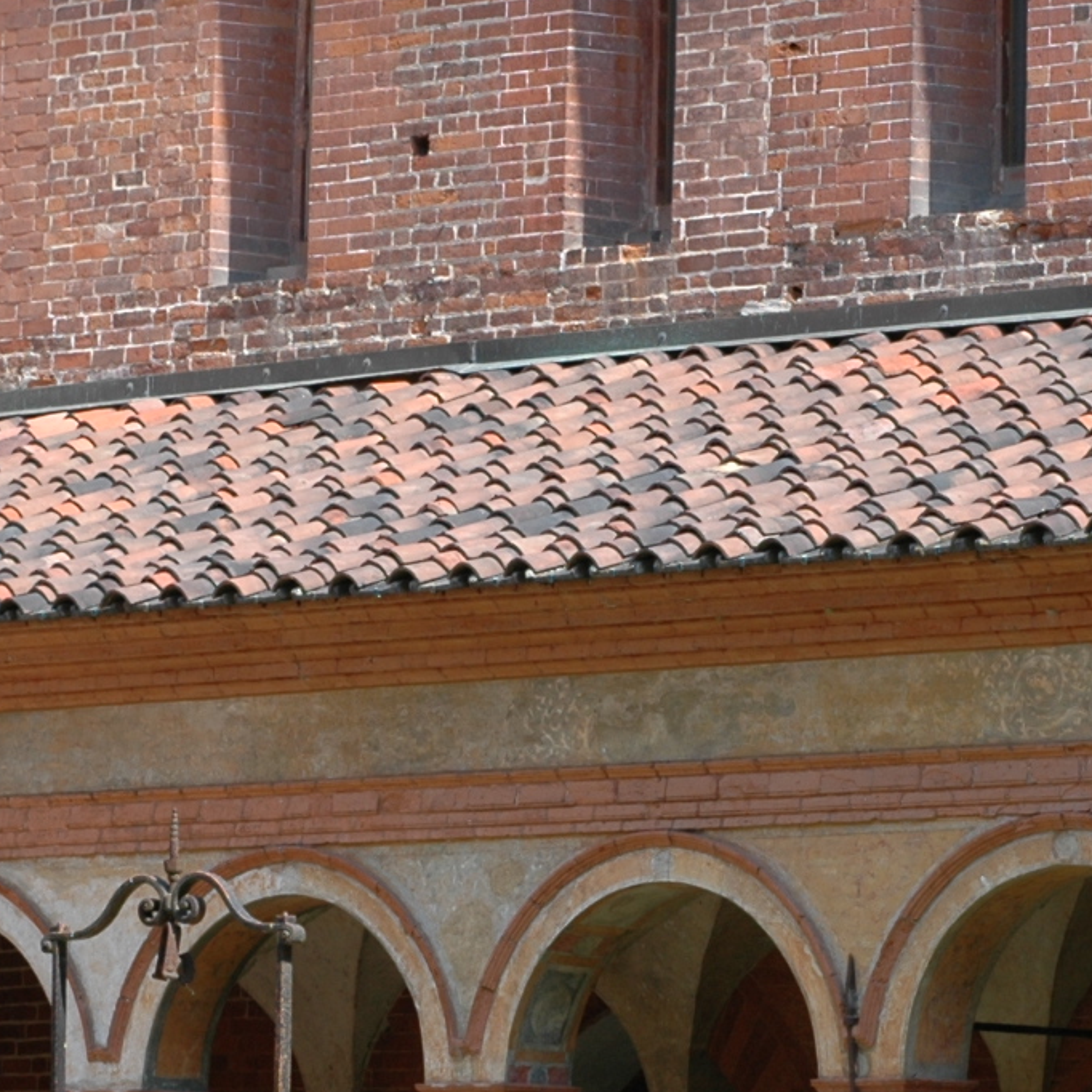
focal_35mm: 209
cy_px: 706
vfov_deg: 8.4
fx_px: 7459
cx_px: 693
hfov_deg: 8.4
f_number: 8
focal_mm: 50
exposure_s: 1/250
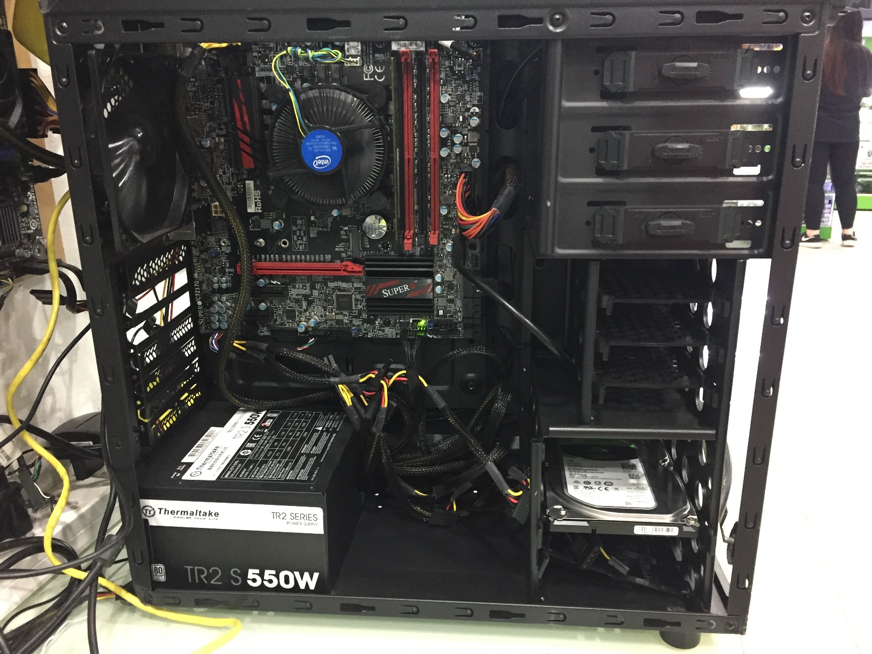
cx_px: 436
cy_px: 327
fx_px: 731
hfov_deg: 61.7
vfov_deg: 48.2
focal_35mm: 29
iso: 250
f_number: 2.2
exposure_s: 1/20
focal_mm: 4.15
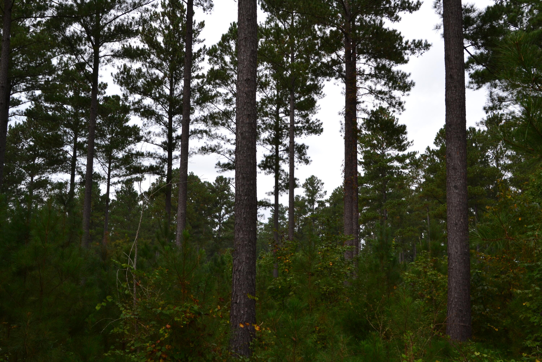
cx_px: 271
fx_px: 542
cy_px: 181
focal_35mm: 36
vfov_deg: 36.9
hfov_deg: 53.1
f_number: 10
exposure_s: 1/320
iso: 400
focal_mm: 24
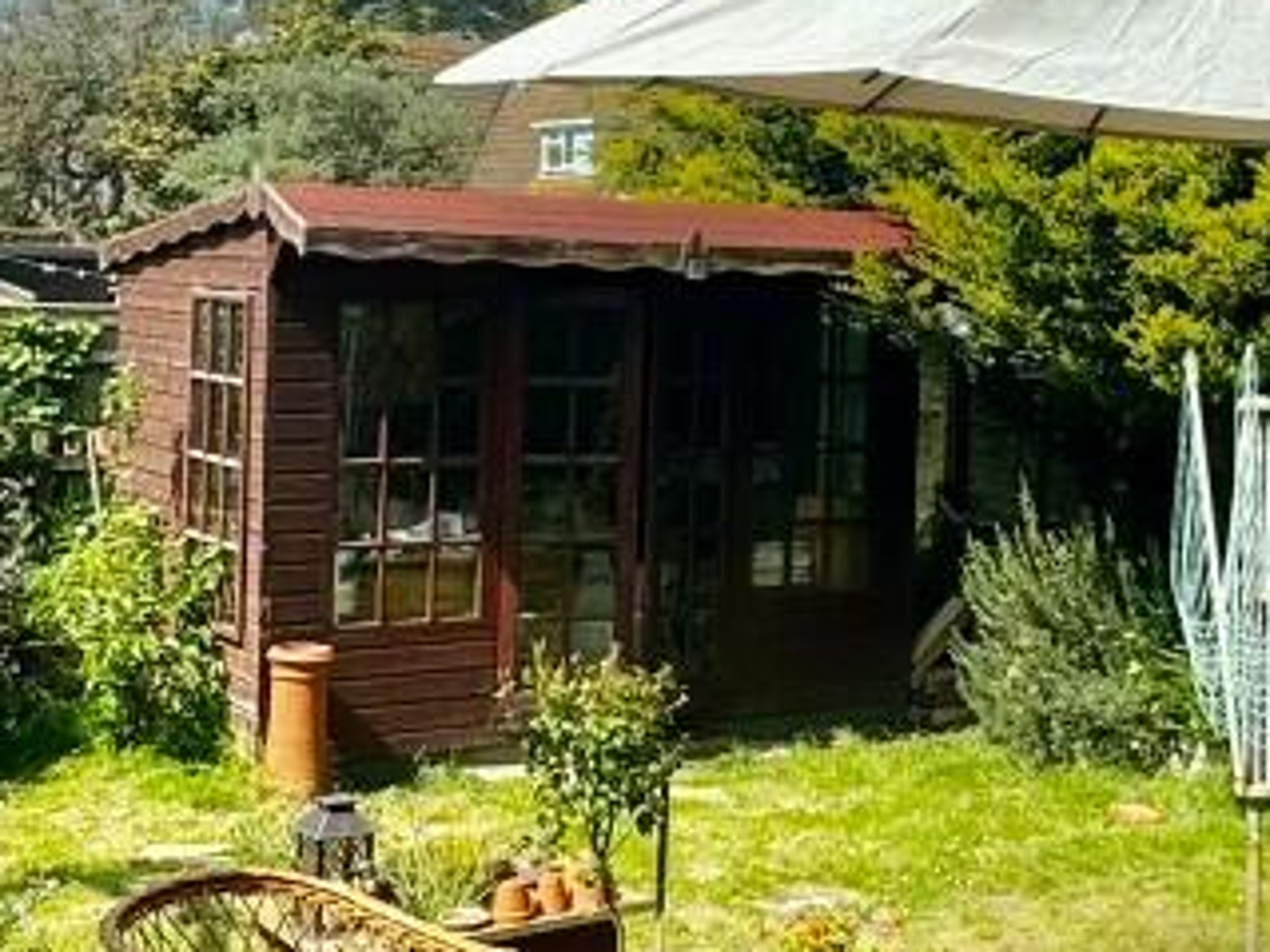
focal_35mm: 45
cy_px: 1032
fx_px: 1650
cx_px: 912
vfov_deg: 29.2
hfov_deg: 41.2
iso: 40
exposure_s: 1/1880
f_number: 2.2
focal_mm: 2.22
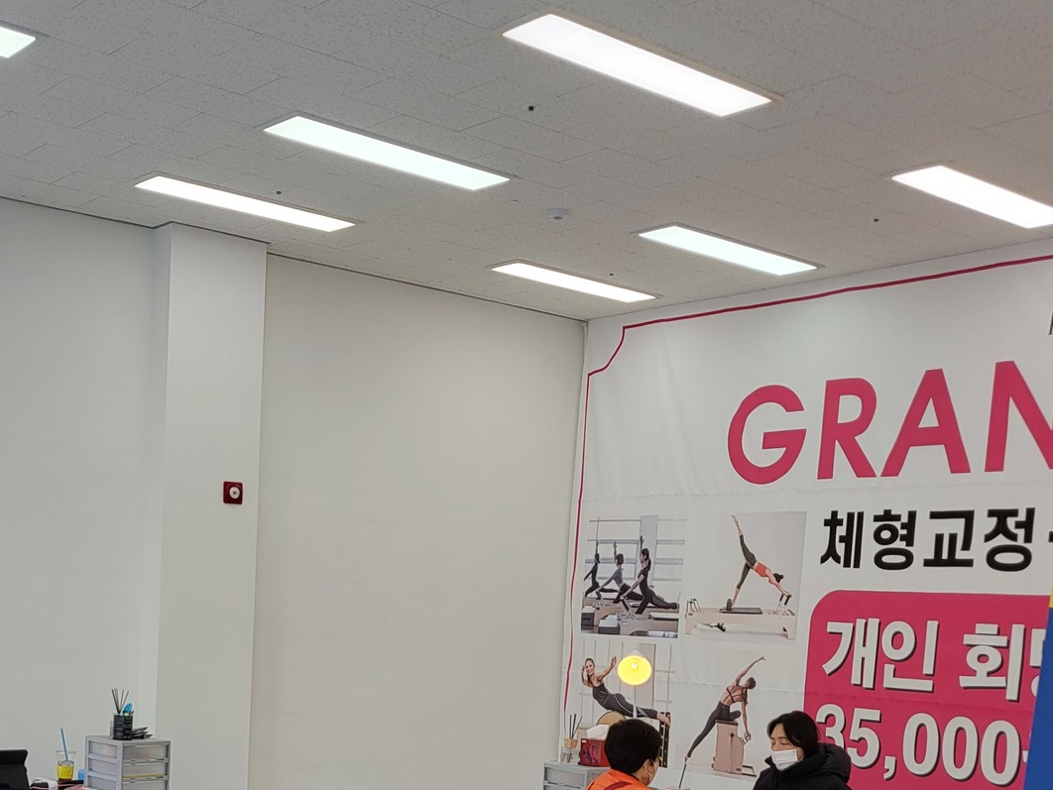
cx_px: 380
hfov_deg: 40.1
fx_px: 1430
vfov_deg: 29.6
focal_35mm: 47
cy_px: 713
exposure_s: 1/170
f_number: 1.8
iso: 50
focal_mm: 4.25
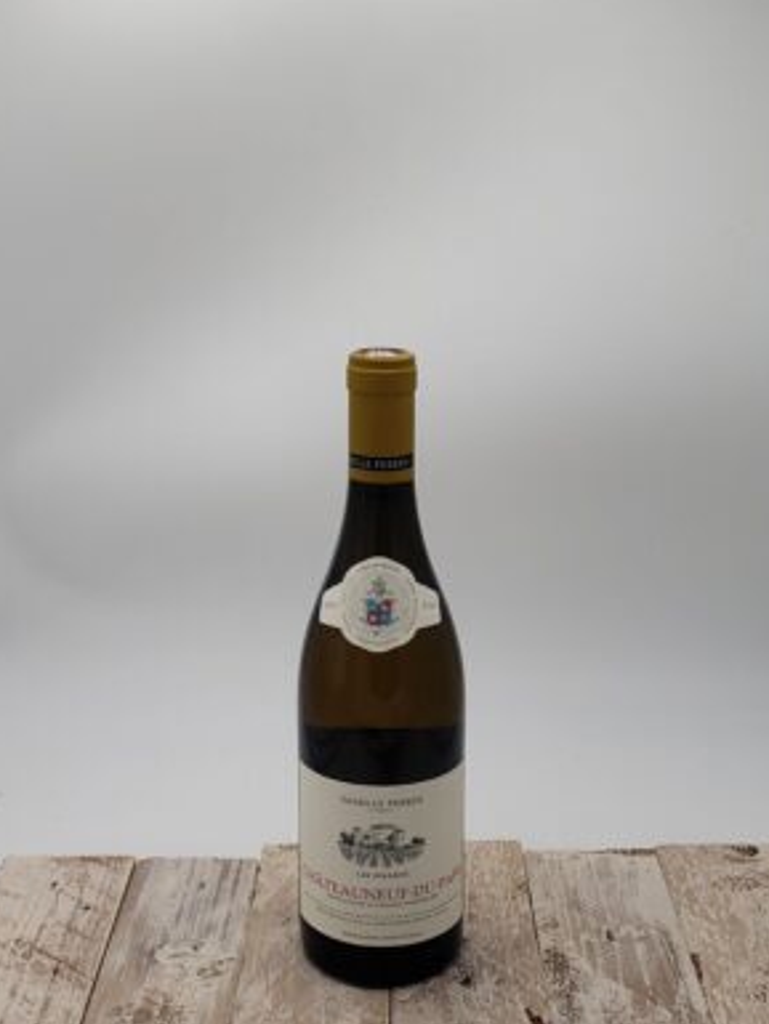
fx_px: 799
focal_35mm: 27
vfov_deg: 65.3
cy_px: 513
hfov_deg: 51.4
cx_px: 383
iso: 64
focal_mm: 4.3
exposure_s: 1/120
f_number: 2.4
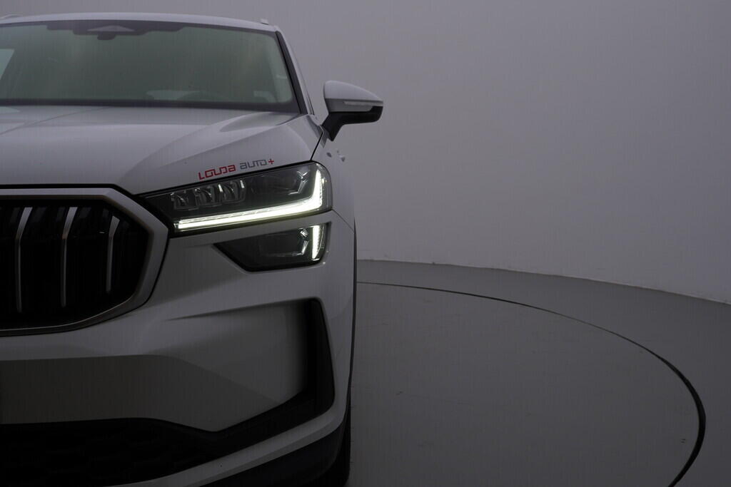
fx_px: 731
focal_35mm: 36
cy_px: 244
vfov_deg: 36.9
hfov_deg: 53.1
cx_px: 366
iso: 125
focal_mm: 24
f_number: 6.3
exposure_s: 1/200
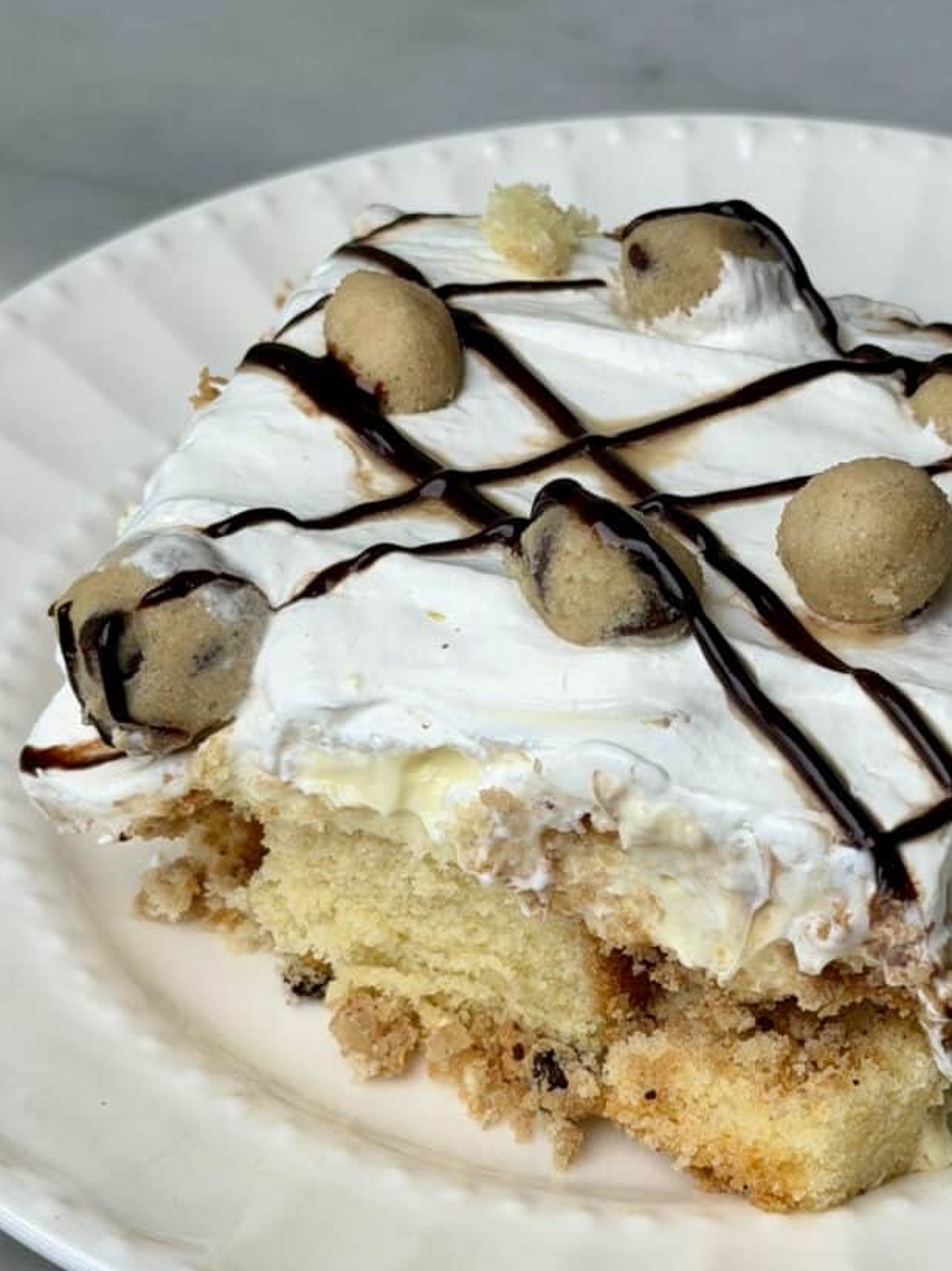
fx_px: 2201
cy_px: 661
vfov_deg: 32.2
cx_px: 594
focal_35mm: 60
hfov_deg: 24.3
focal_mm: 6.76
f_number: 1.78
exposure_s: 1/496
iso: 64
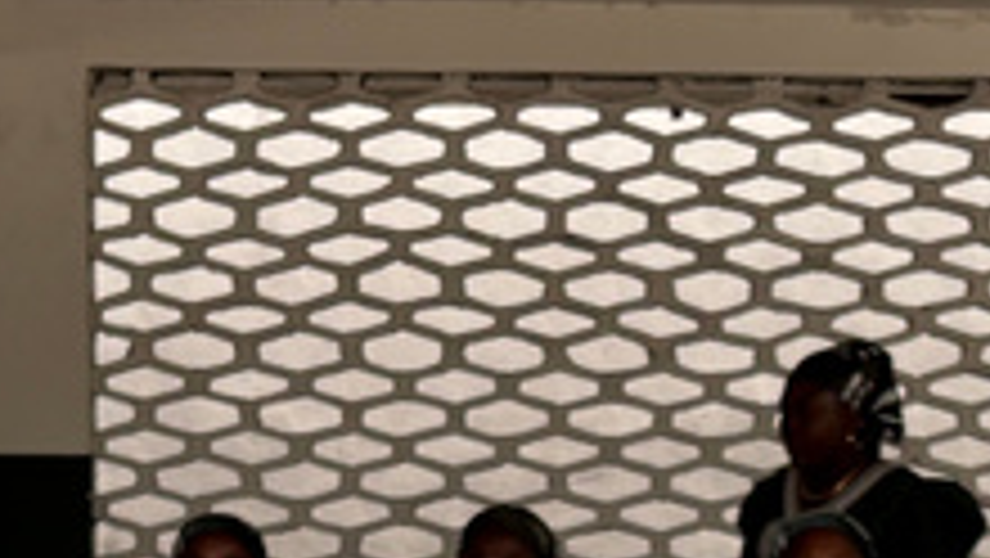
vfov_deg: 8.5
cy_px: 1256
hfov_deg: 16.2
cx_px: 576
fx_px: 3467
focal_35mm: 132
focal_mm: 6
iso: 64
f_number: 1.6
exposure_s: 1/302
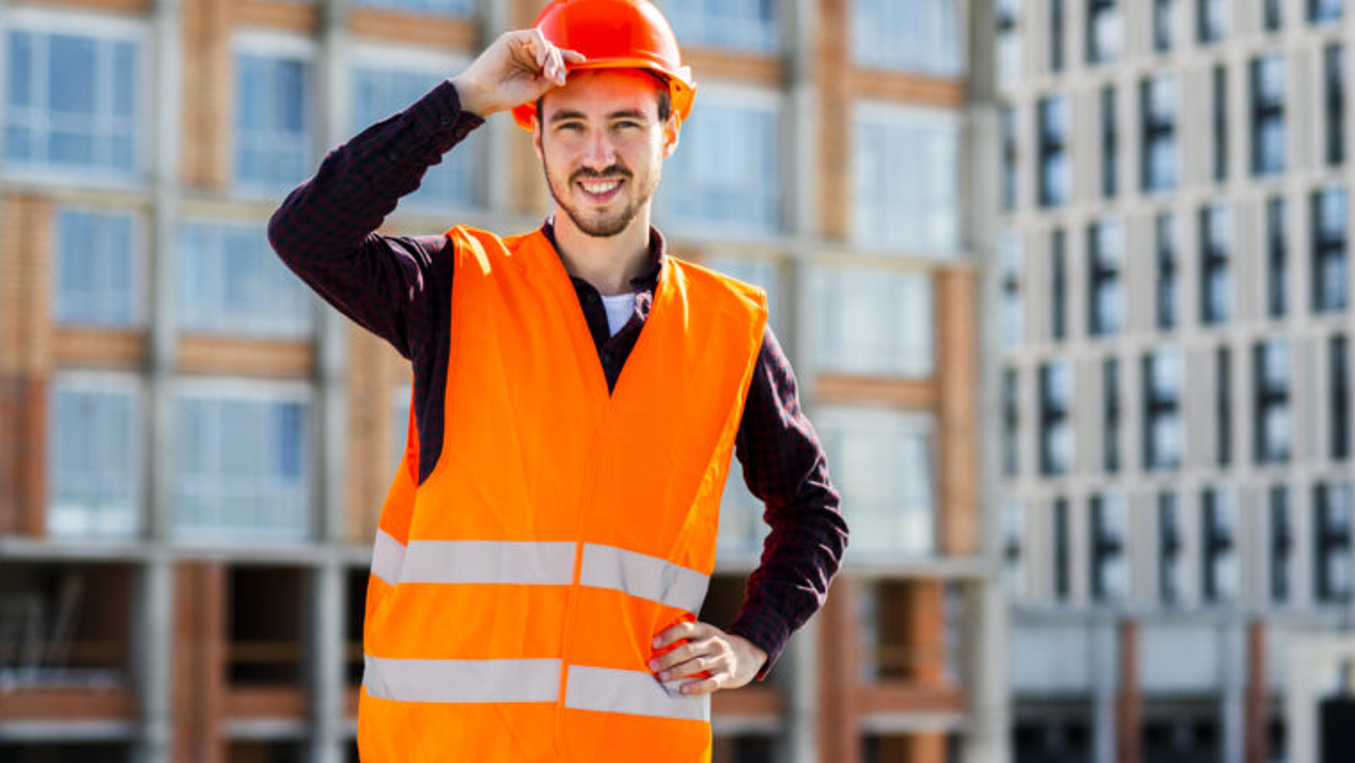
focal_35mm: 90
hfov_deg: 23.7
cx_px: 679
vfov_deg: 13.5
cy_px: 382
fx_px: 3235
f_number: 3.2
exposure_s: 1/1000
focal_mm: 85
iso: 250
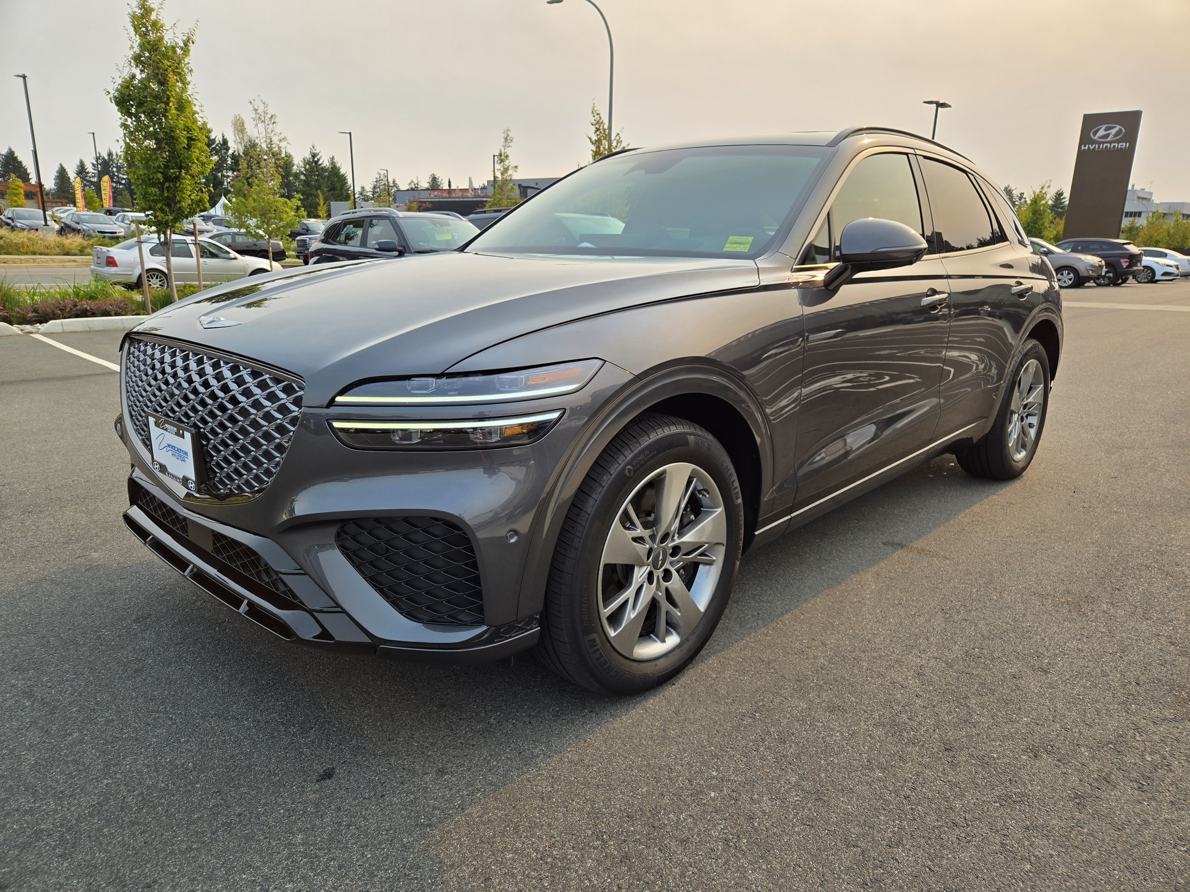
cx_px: 595
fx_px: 791
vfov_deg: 58.9
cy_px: 446
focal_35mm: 23
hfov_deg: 73.9
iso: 25
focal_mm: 5.4
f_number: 1.8
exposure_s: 1/1228
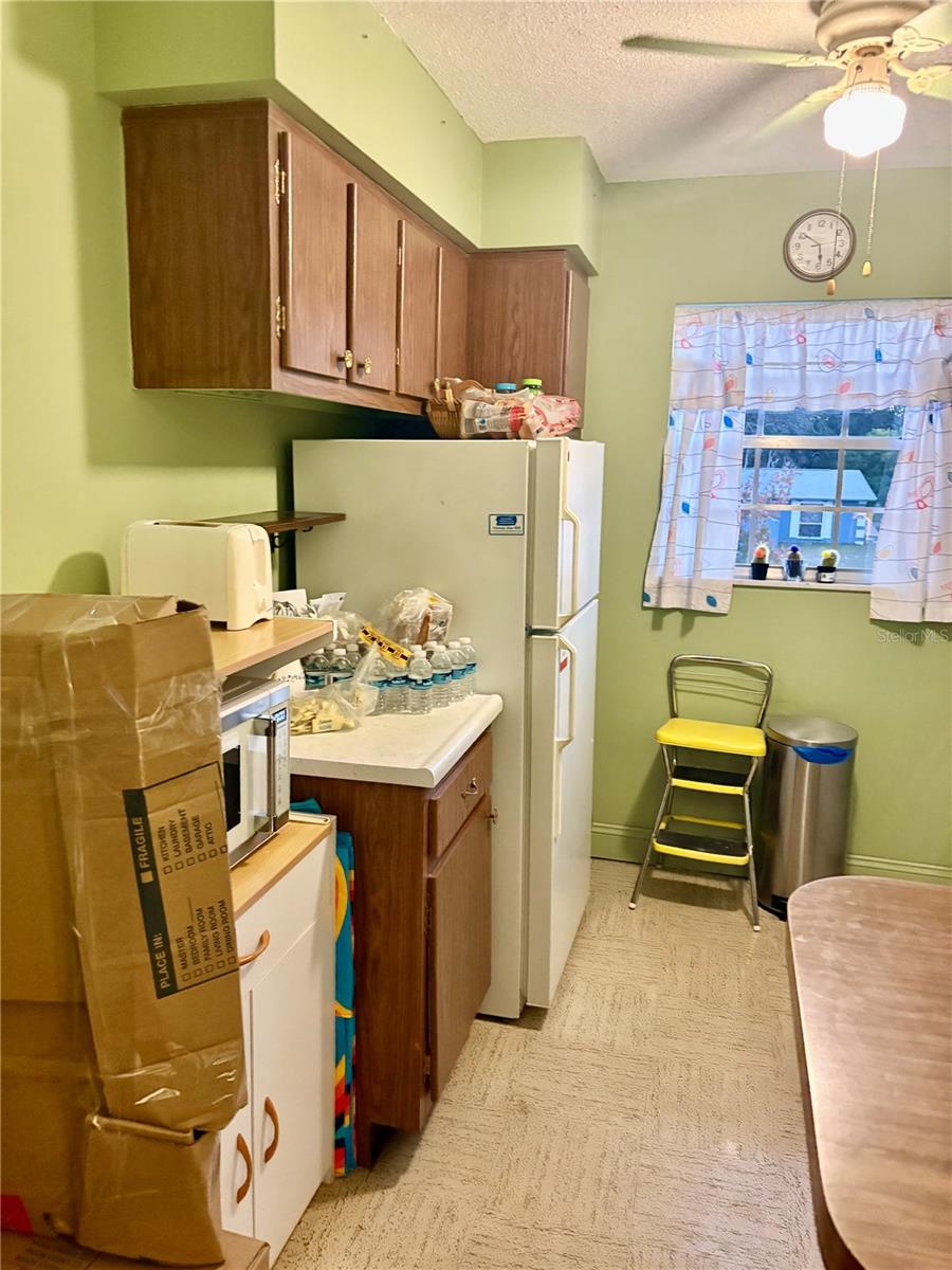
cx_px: 476
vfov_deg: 67.3
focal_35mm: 26
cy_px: 635
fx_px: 953
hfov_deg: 53.1
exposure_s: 1/40
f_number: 1.6
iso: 500
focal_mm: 5.96
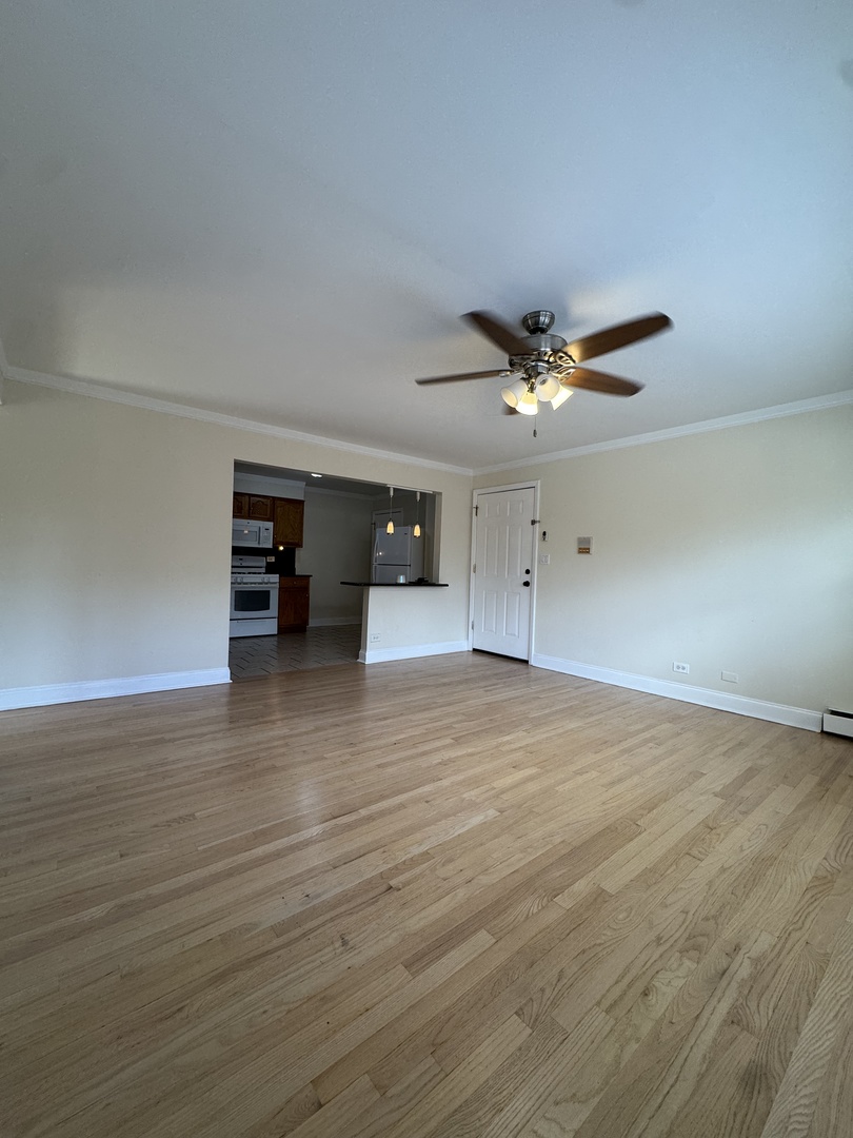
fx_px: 460
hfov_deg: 85.7
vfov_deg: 102.1
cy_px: 569
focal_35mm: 14
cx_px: 426
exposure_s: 1/120
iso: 125
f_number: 2.2
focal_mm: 2.22
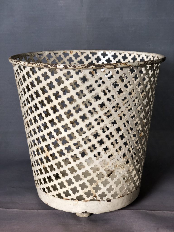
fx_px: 349
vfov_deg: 36.8
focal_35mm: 52
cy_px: 116
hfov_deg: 28.0
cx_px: 87
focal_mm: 6
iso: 80
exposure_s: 1/33
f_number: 2.4
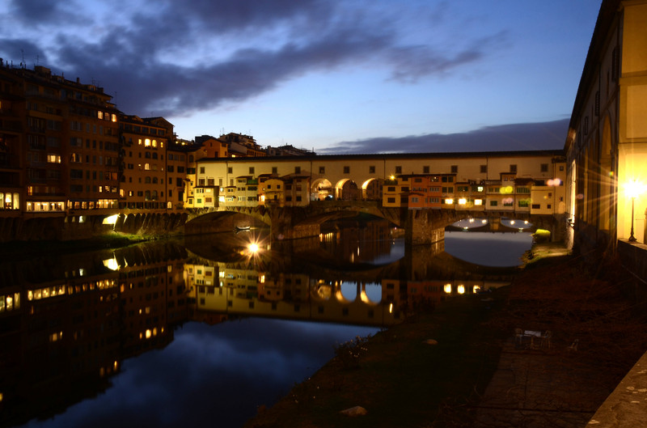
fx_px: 565
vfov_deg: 41.5
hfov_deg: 59.6
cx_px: 324
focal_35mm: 32
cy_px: 214
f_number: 25
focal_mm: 21
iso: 250
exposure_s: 13
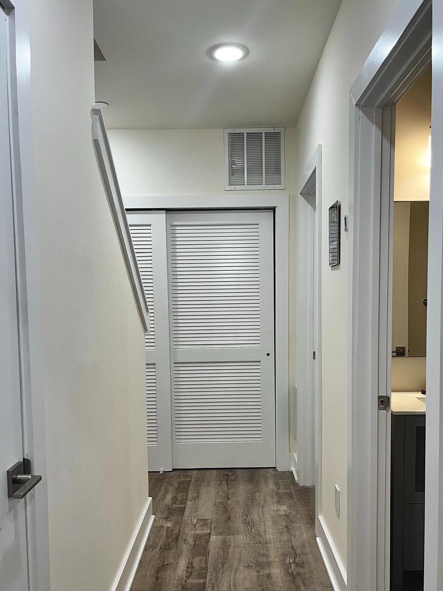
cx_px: 233
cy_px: 336
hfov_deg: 45.4
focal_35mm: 31
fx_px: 529
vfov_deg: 58.1
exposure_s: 1/120
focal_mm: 5.1
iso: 64
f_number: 1.6
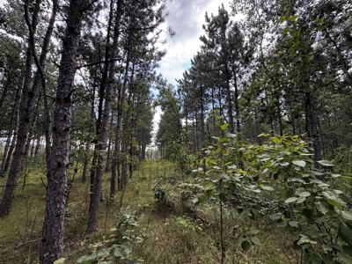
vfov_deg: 85.7
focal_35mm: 14
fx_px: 142
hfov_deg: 102.1
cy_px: 132
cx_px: 176
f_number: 2.2
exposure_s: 1/134
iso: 40
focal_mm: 2.22
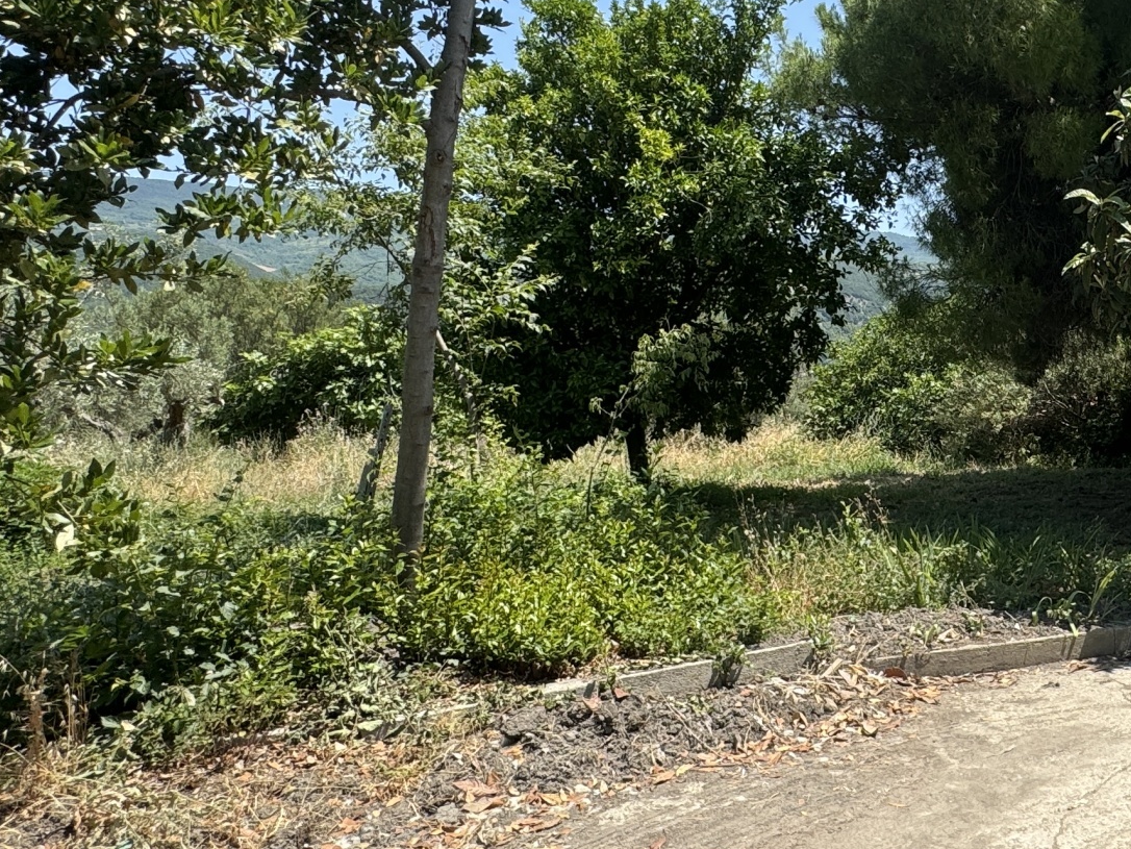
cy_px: 375
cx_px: 983
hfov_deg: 50.2
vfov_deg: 42.9
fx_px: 1078
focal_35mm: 33
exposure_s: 1/879
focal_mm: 2.22
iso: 50
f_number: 2.2
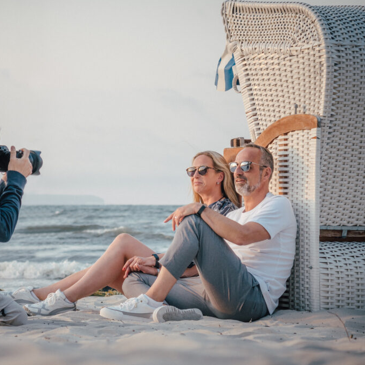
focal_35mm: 135
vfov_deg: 12.9
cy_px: 181
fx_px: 1610
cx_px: 123
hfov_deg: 12.9
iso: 160
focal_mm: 70
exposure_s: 1/250
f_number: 5
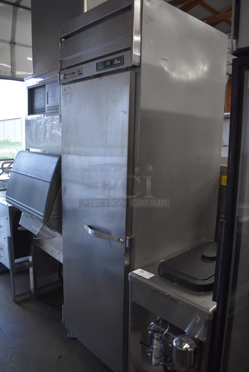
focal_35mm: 27
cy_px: 186
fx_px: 280
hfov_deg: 48.0
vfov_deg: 67.3
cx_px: 124
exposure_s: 1/125
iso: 1600
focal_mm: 18
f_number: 3.5
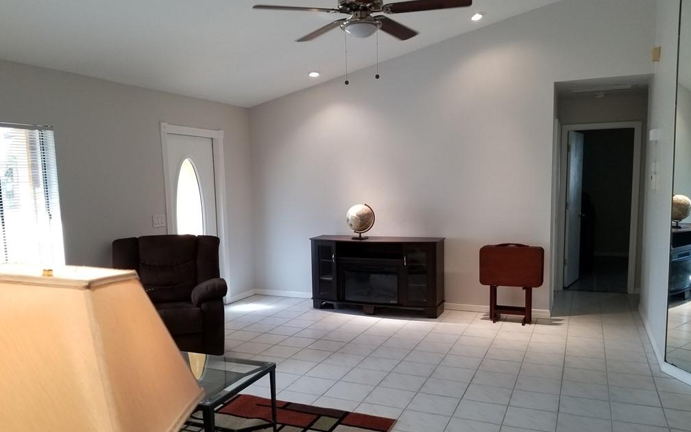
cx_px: 346
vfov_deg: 44.4
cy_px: 253
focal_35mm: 28
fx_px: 527
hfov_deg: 66.5
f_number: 1.7
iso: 125
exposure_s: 1/60
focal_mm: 4.25
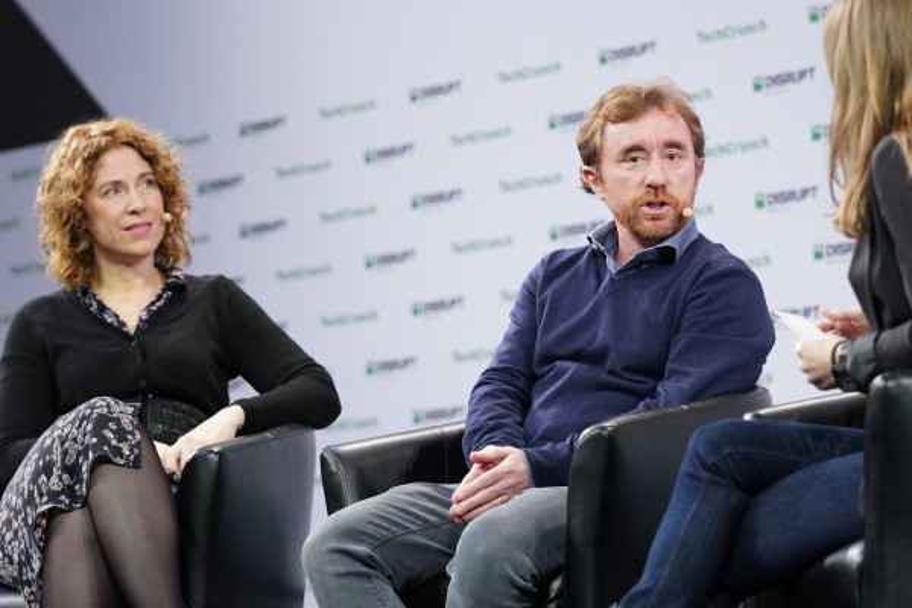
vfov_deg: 9.0
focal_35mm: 153
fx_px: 3876
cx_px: 456
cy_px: 304
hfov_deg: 13.4
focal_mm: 102
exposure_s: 1/500
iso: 3200
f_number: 2.8
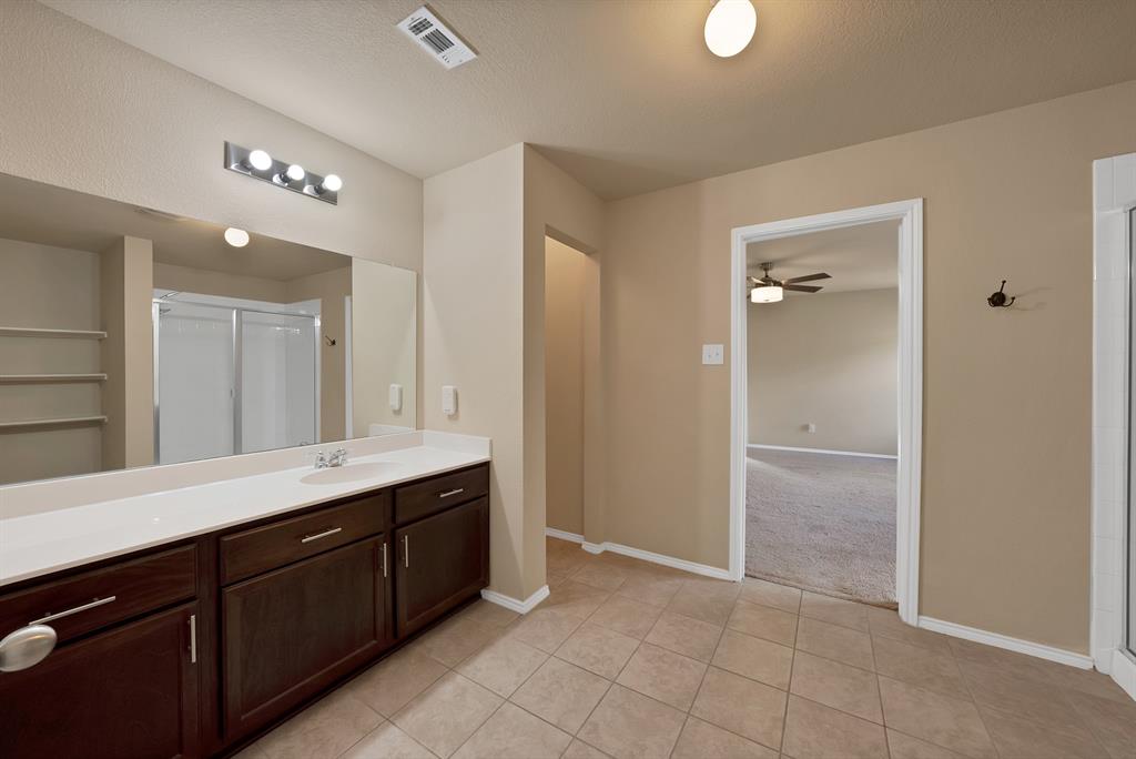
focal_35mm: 12
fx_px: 379
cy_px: 380
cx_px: 568
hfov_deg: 112.6
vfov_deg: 90.1
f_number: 9
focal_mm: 12
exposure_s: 1/13
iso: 640
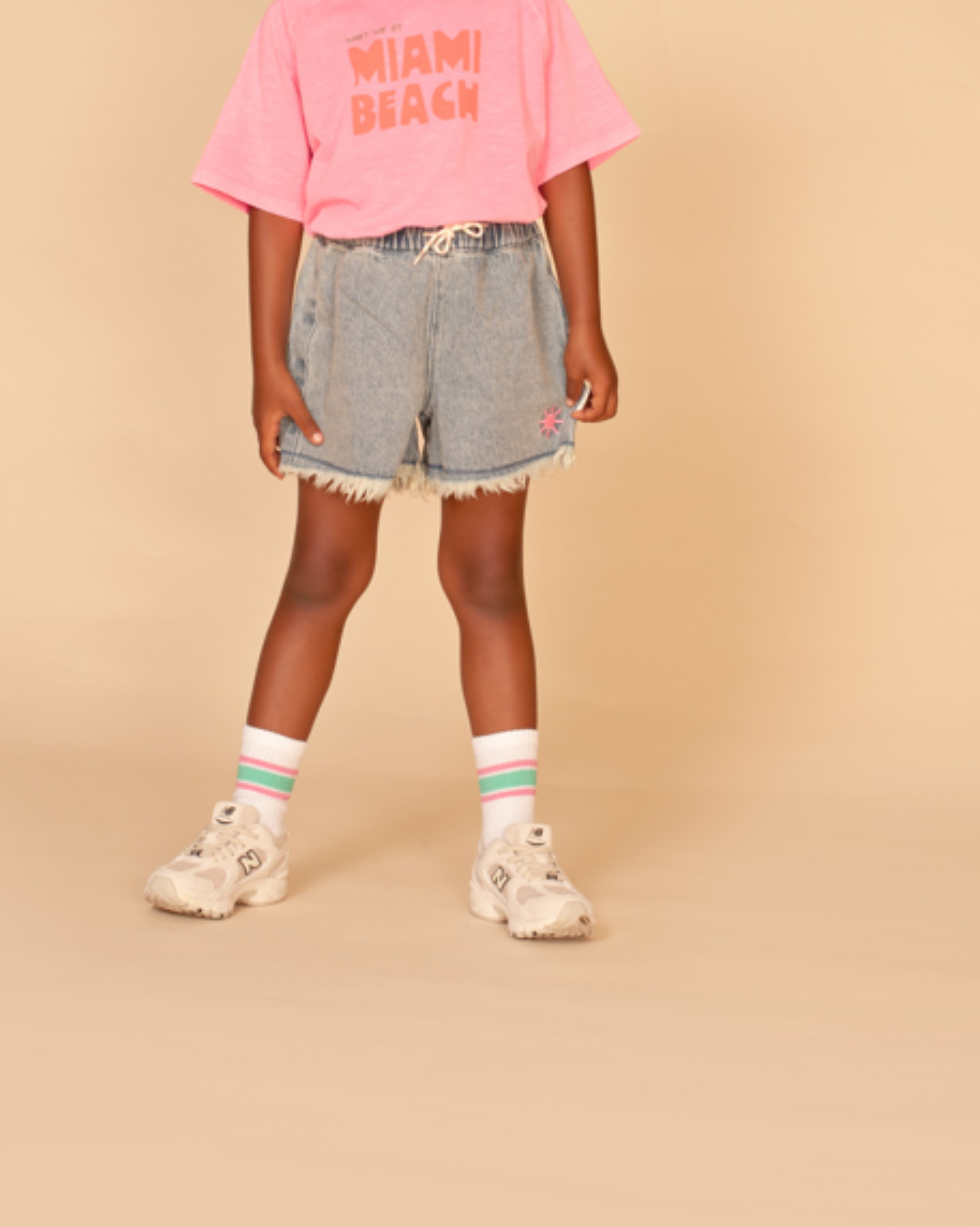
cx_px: 474
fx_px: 2685
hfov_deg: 20.7
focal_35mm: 74
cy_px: 380
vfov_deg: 25.6
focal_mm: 50
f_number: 9
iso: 250
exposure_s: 1/125
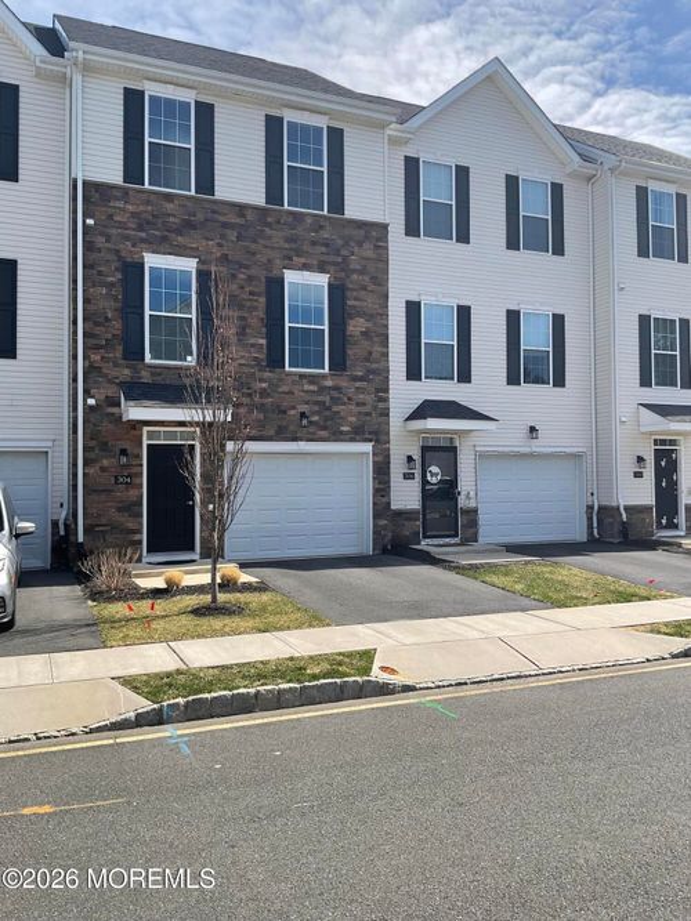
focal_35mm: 29
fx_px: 772
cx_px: 346
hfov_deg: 48.2
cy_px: 460
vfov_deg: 61.7
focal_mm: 3
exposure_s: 1/1451
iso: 16
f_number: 1.8
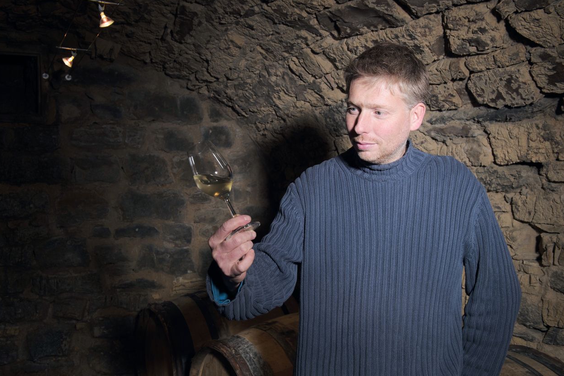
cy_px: 191
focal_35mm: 33
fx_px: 517
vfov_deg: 39.9
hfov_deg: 57.2
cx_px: 279
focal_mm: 32
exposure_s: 1/500
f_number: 8
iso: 400
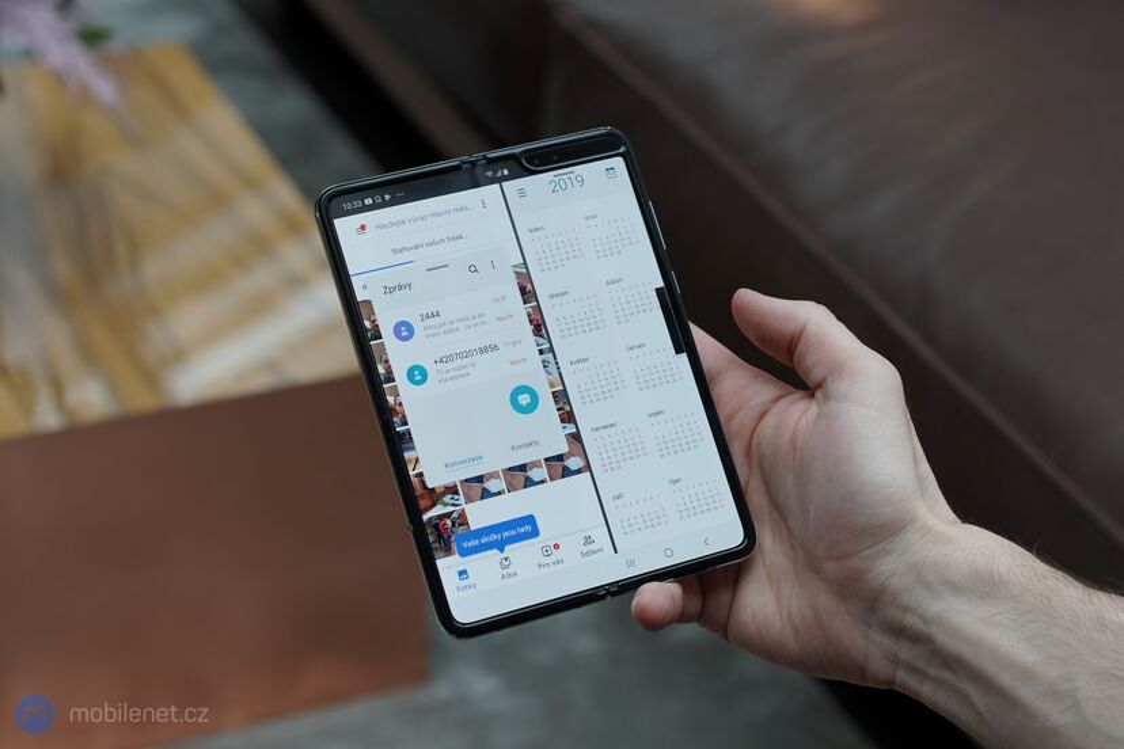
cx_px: 562
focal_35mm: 55
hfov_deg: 36.2
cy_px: 374
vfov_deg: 24.6
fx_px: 1717
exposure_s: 1/50
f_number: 4.5
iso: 160
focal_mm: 55
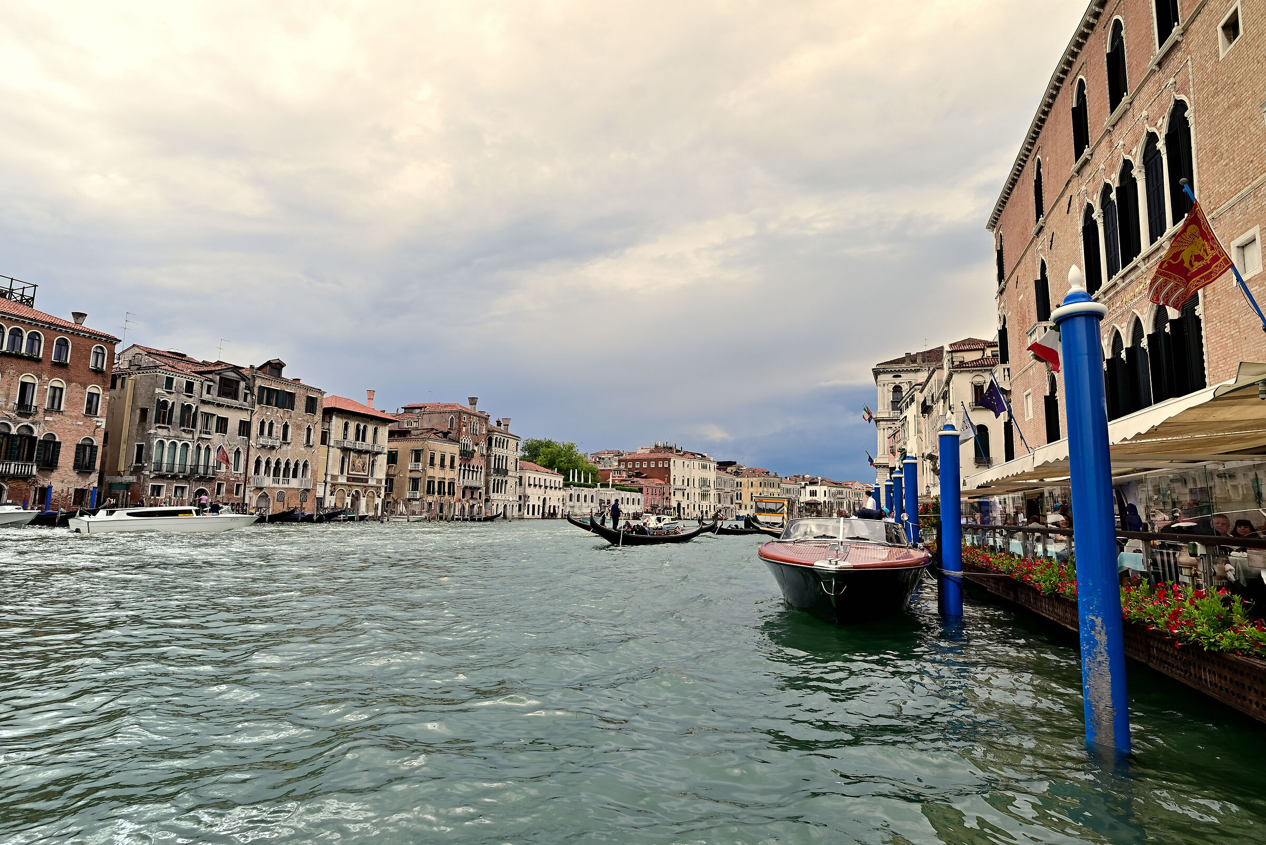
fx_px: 633
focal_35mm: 18
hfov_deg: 90.0
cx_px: 633
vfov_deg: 67.4
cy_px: 422
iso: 160
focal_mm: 18
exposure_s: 1/250
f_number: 5.6
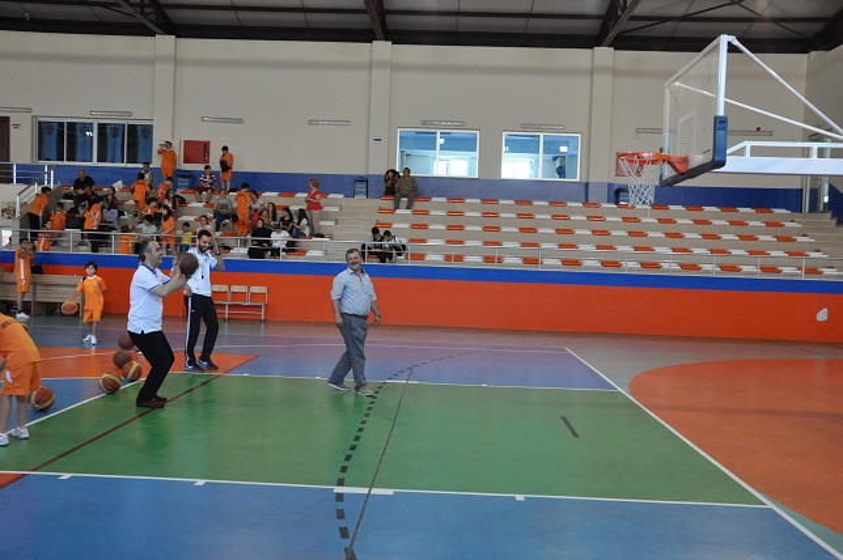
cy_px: 280
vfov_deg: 36.8
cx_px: 422
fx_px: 842
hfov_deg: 53.2
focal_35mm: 36
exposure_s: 1/60
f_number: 8
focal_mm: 24
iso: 2000
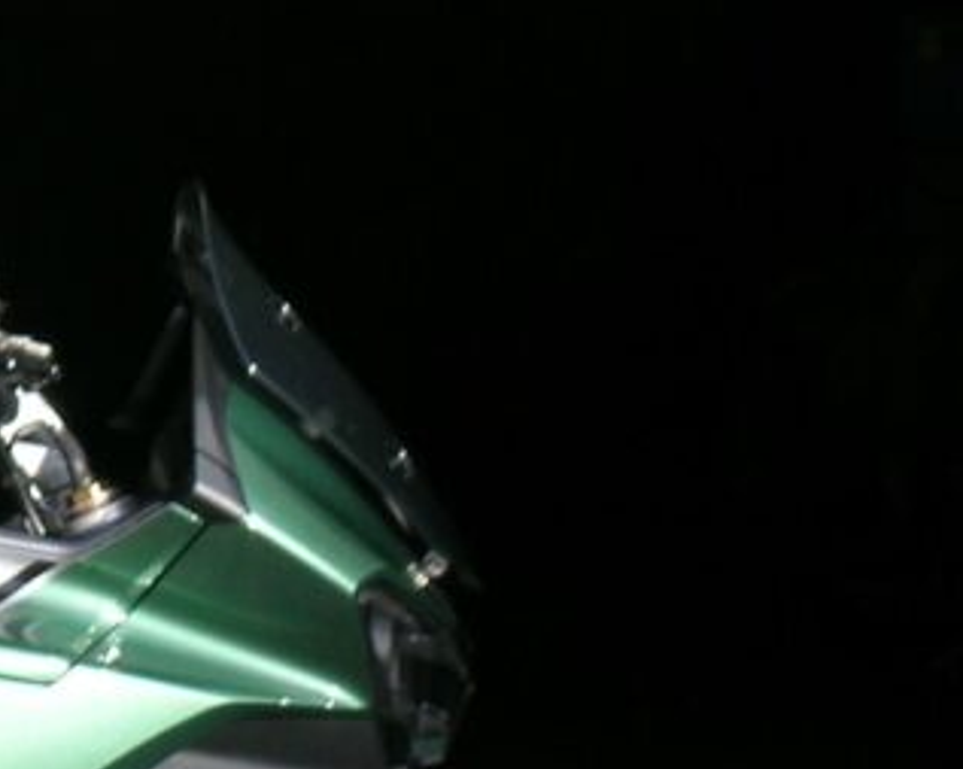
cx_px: -541
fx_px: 10422
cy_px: 866
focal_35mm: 366
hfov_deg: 5.2
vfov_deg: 4.2
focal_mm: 24
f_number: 6.5
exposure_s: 1/100
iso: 50
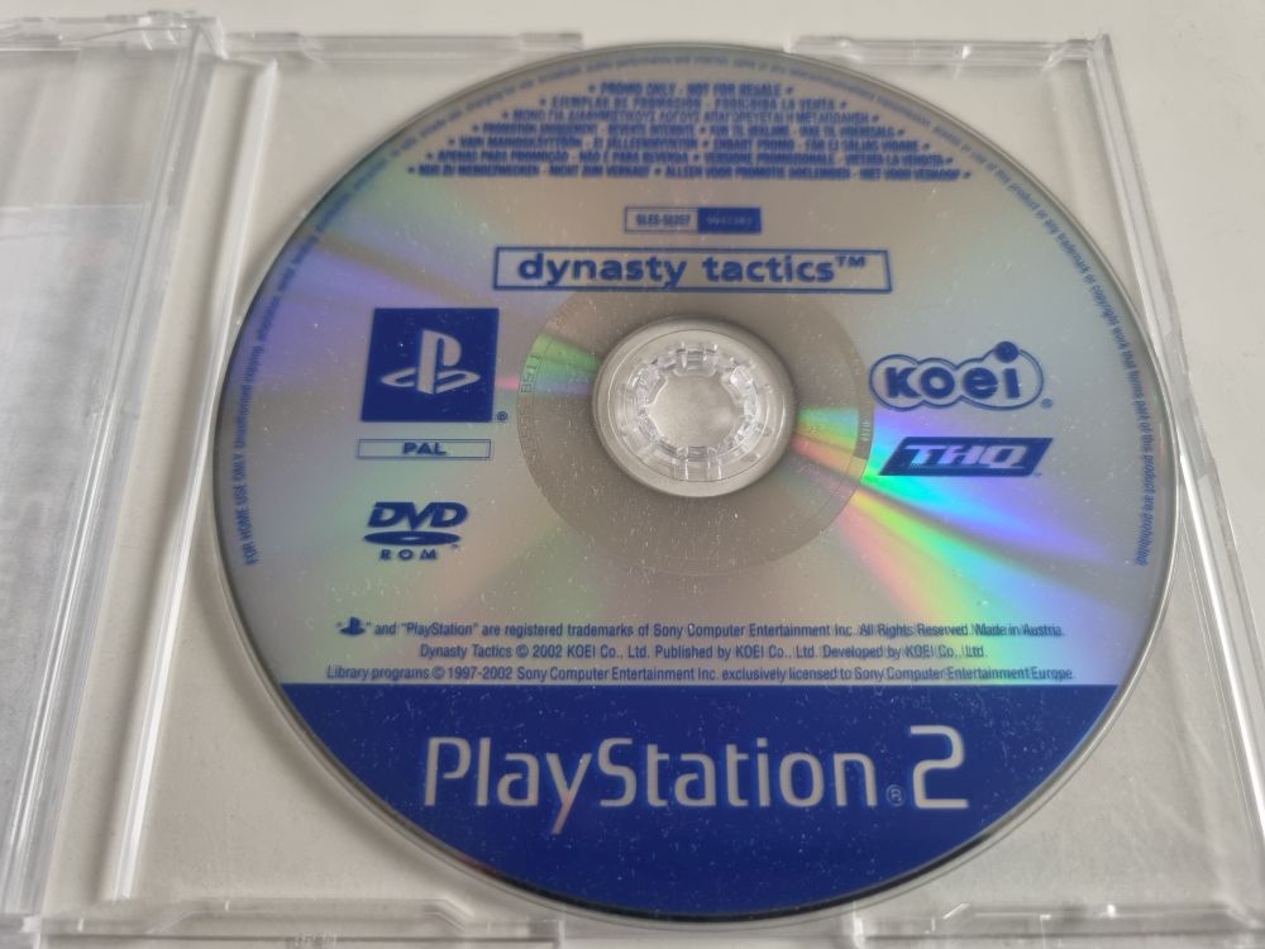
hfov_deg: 67.3
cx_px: 632
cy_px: 474
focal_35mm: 26
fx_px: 950
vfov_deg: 53.1
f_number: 1.8
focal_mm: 5.4
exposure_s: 1/100
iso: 250
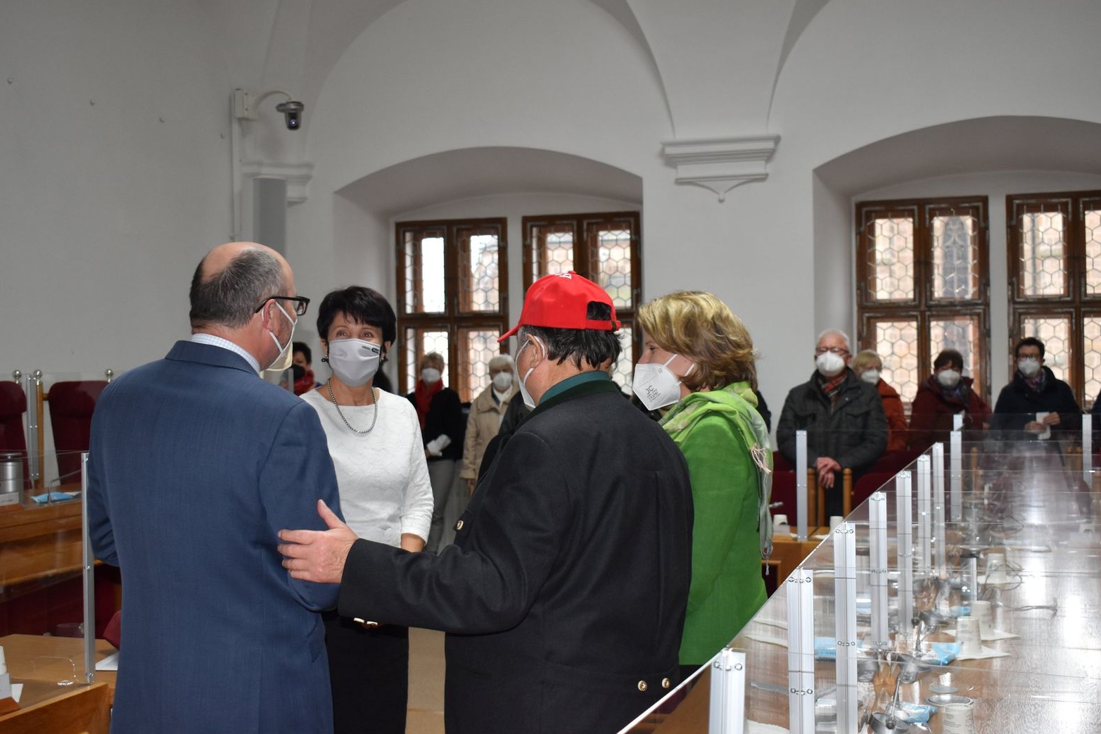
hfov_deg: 42.7
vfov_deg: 29.2
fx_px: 1407
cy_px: 369
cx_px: 543
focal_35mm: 46
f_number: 4.5
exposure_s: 1/80
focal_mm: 30
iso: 800
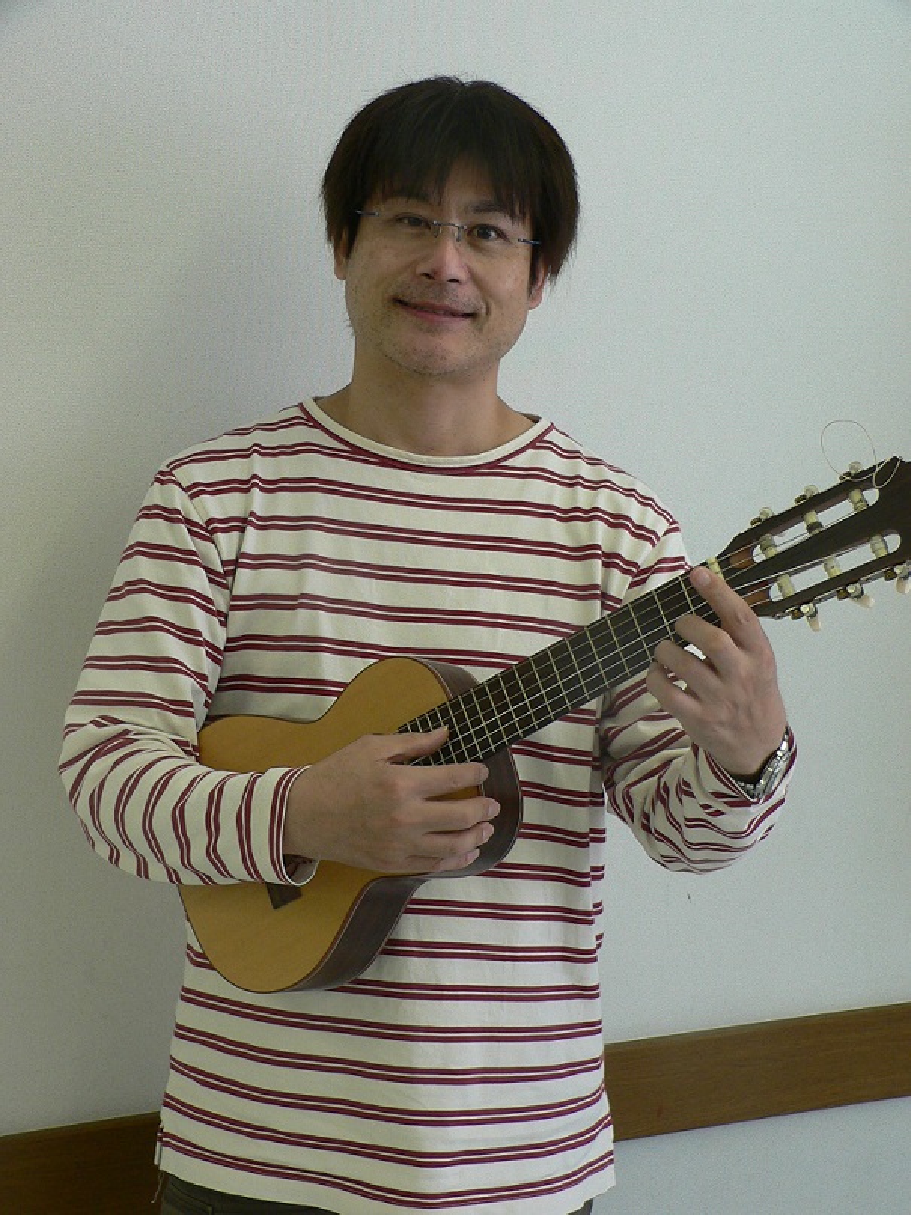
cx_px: 456
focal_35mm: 61
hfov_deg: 24.0
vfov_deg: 31.7
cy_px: 608
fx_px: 2141
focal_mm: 8.1
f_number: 2.8
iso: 150
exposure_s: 1/60
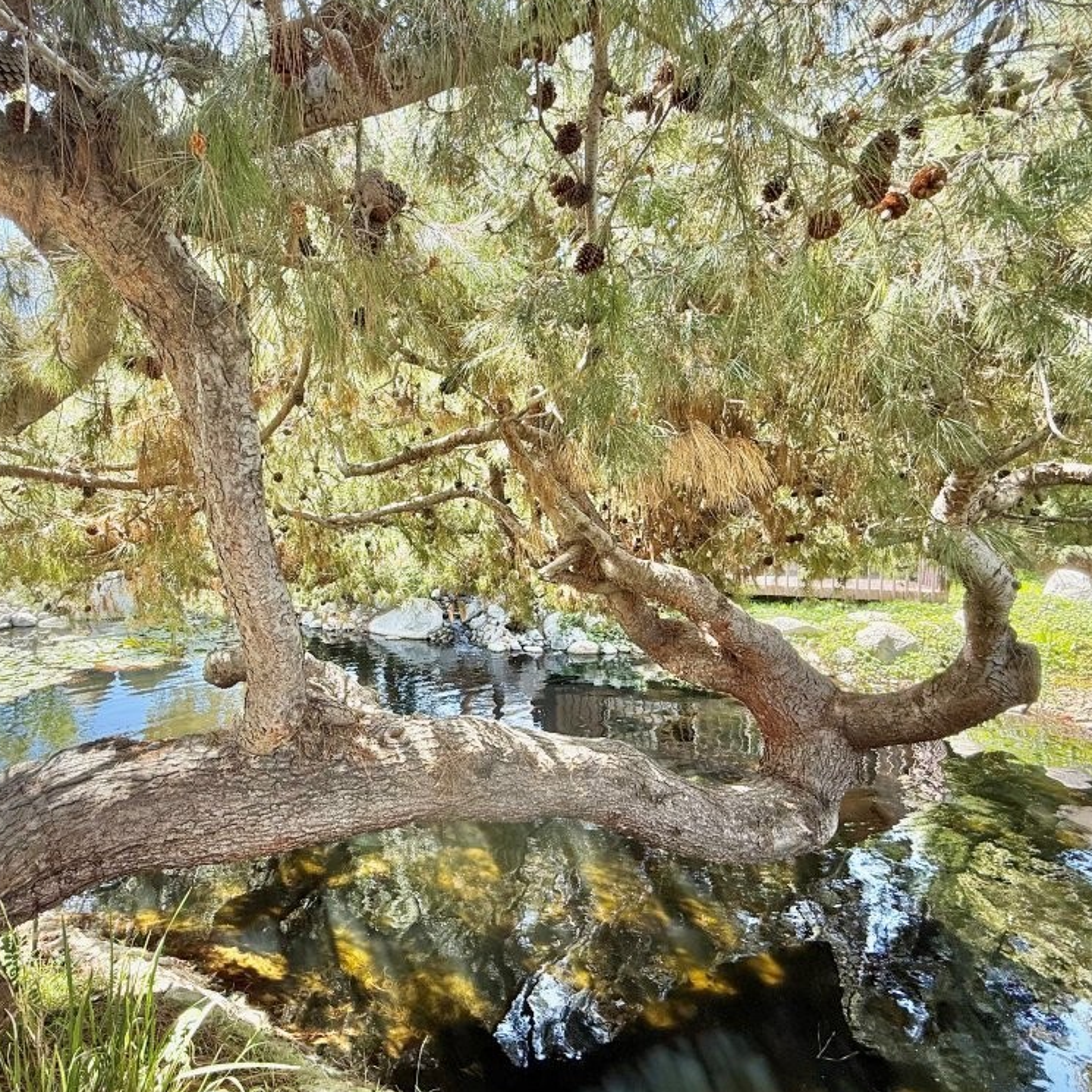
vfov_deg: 84.0
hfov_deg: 82.7
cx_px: 422
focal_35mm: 17
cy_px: 542
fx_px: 607
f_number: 2.2
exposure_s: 1/124
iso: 64
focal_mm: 2.22
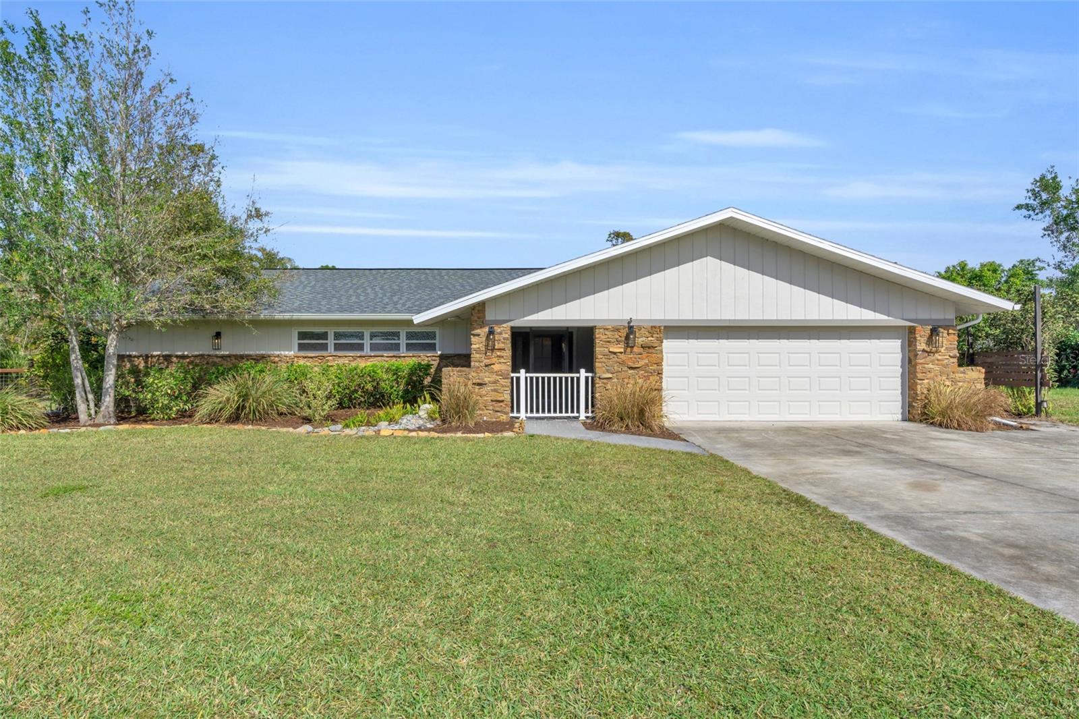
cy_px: 360
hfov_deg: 78.6
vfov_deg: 57.2
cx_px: 540
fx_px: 659
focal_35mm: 22
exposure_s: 1/800
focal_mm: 22
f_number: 9
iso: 200
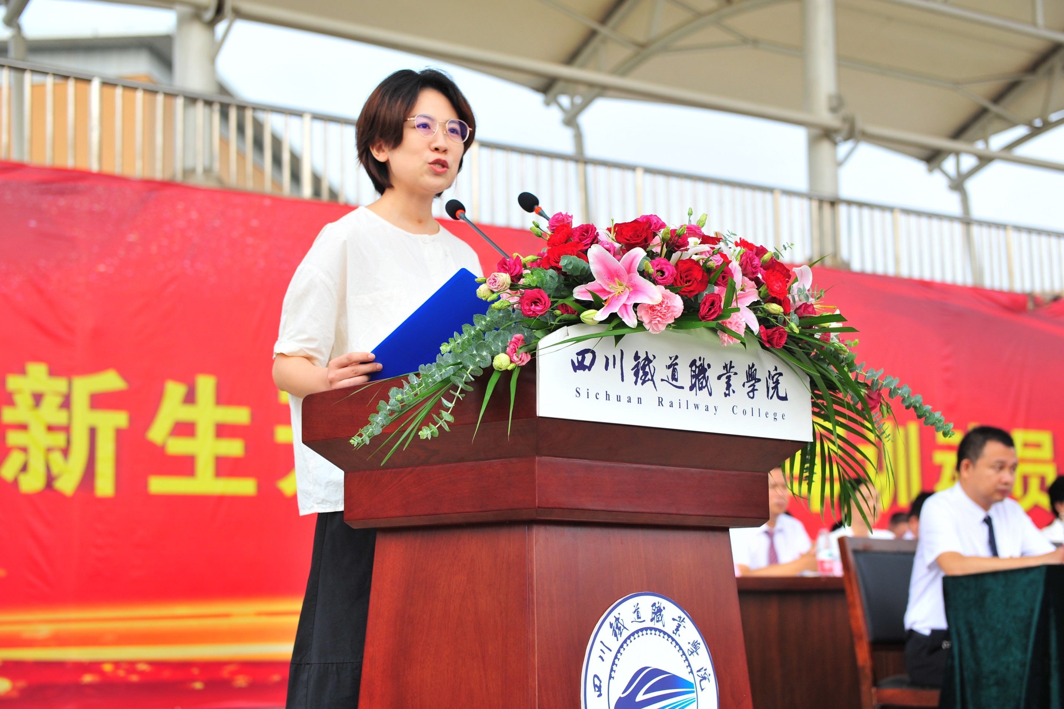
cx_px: 532
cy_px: 354
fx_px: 1772
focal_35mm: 60
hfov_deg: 33.4
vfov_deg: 22.6
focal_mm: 60
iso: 400
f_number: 4
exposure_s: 1/1000
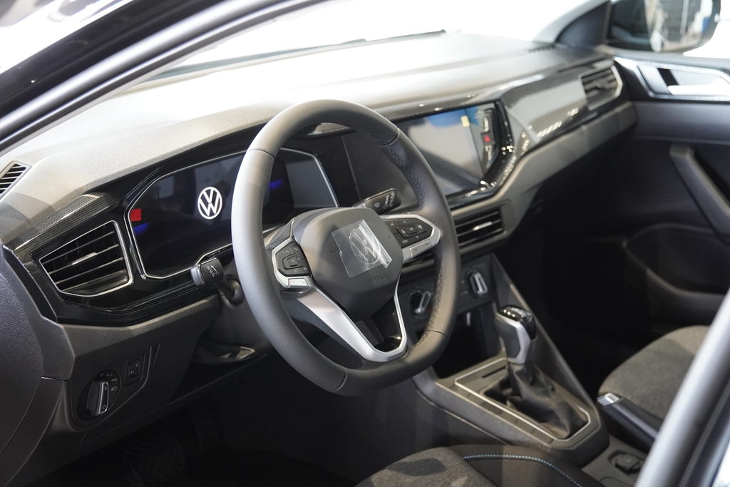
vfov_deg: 24.4
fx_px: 1125
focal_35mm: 56
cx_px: 365
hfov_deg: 35.9
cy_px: 244
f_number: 2.8
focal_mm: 37
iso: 2000
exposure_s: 1/160
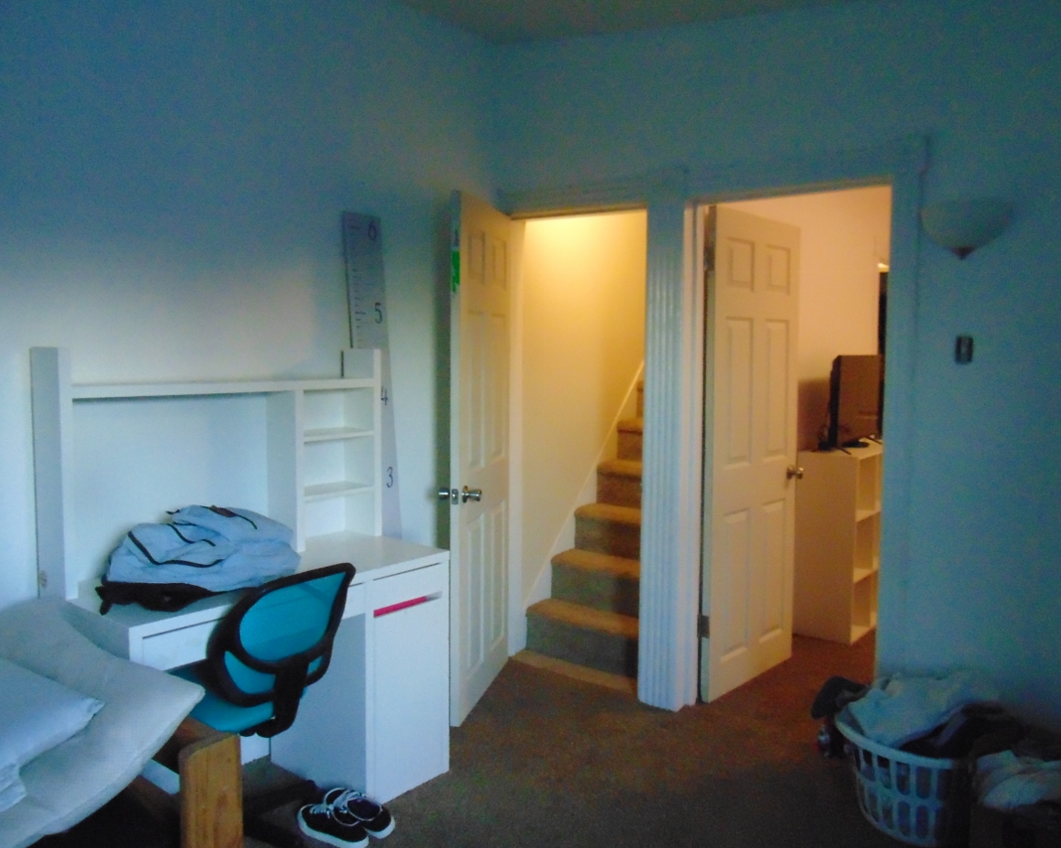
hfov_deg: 64.1
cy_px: 417
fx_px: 848
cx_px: 543
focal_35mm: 27
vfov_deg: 53.2
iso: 800
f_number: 3
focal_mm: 4.5
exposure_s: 1/25
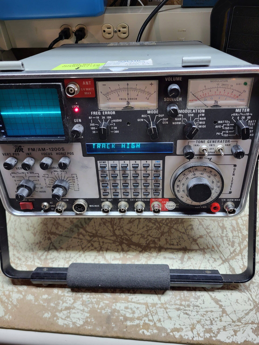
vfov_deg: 67.3
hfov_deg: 53.1
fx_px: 259
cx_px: 130
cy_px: 172
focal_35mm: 26
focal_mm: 5.4
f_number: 1.8
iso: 160
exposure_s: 1/60
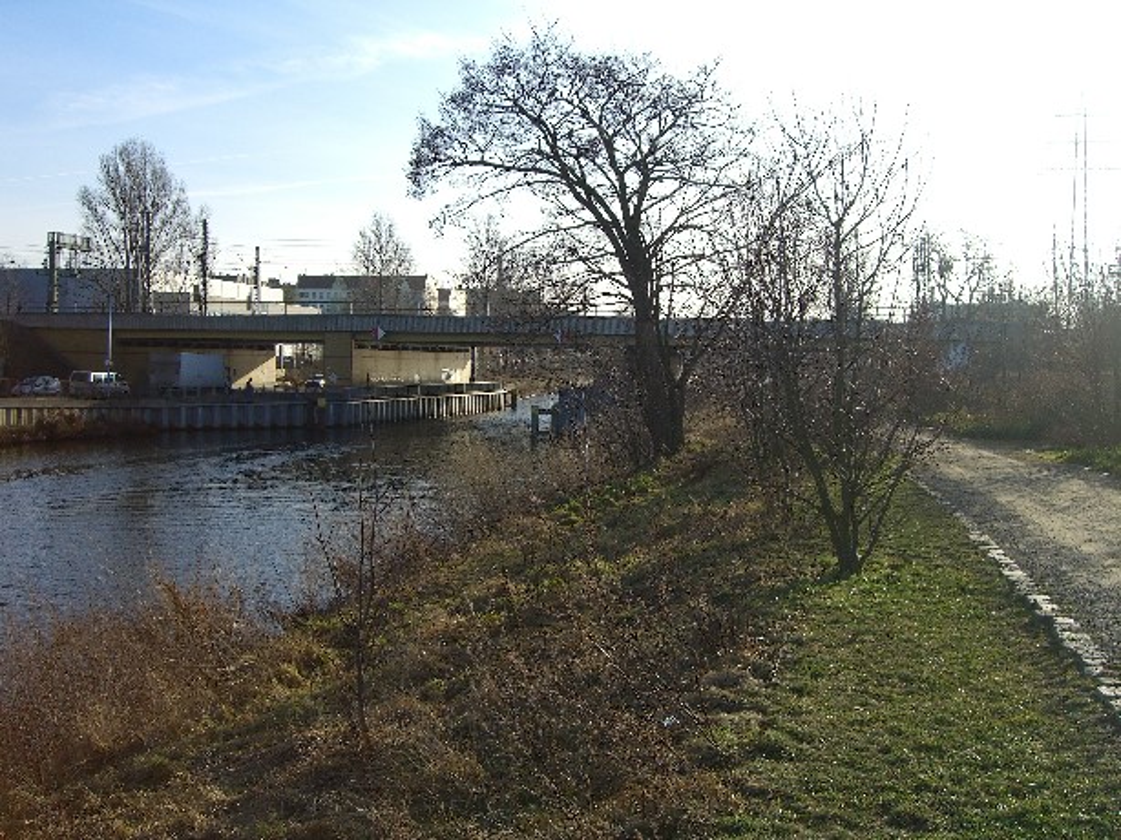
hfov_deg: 49.0
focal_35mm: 38
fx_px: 1230
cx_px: 560
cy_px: 420
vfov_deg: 37.7
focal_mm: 7.9
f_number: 8
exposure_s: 1/125
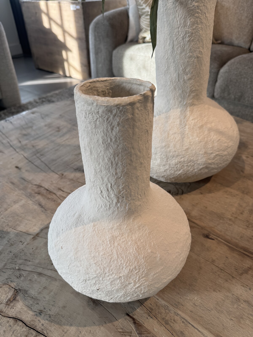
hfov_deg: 56.8
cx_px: 126
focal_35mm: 24
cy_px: 168
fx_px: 234
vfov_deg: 71.6
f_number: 1.78
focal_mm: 6.76
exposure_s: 1/292
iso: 80
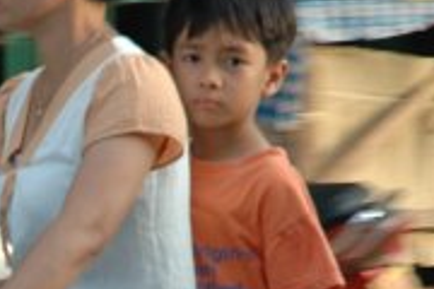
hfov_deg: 4.9
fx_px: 5051
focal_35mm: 419
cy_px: 426
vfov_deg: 3.3
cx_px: 7
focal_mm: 70
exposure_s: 1/160
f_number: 6.3
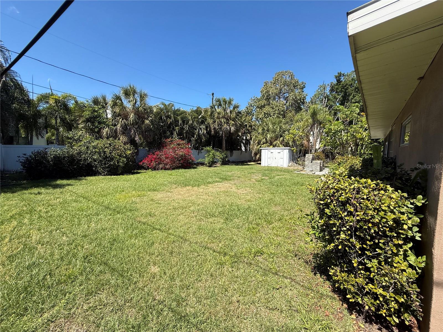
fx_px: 179
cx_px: 222
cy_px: 166
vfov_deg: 85.7
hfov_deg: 102.1
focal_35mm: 14
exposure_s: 1/1125
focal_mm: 2.22
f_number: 2.2
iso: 50
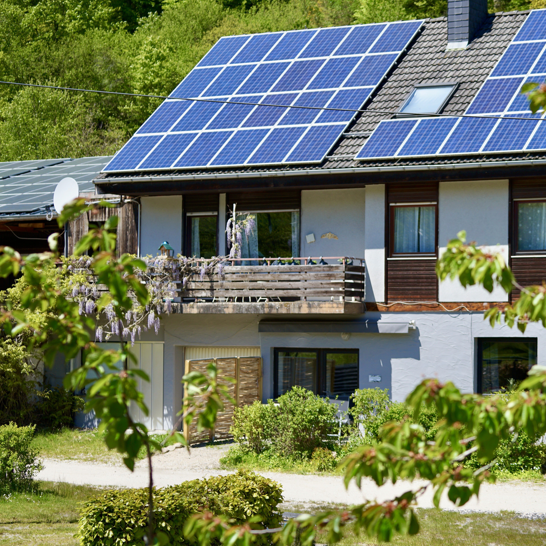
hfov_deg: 19.0
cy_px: 273
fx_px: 1624
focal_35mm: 91
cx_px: 404
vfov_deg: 19.1
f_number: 4.5
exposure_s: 1/500
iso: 100
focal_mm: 71
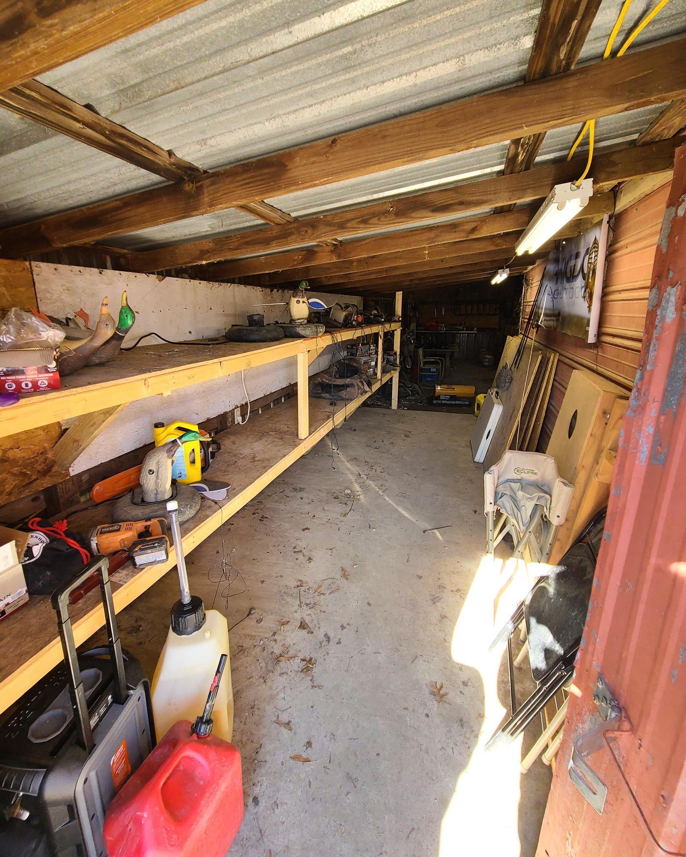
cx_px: 342
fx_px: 355
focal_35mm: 14
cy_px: 408
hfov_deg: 88.0
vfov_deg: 100.6
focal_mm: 2.2
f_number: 2.2
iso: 160
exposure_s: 1/60
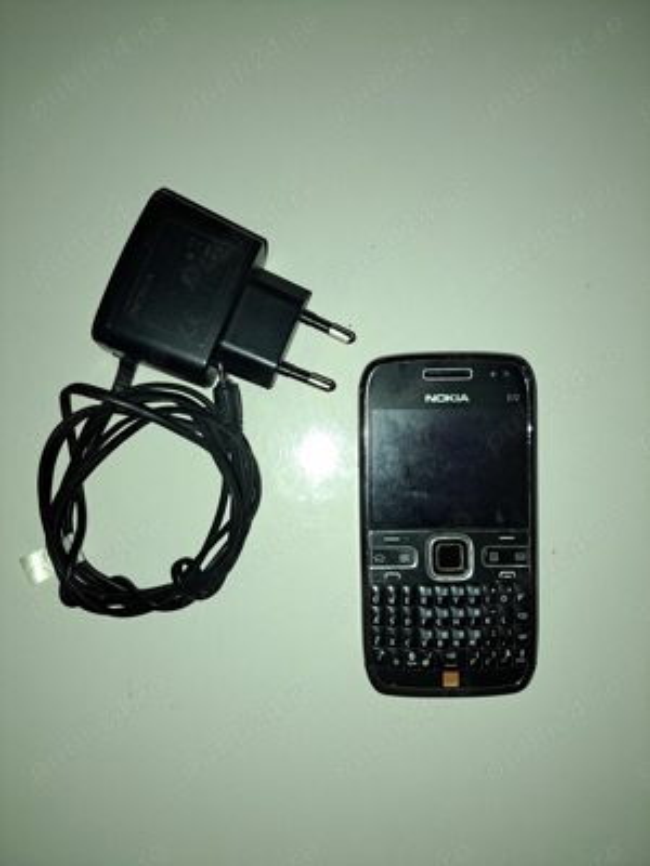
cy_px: 433
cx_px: 325
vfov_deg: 71.6
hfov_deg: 56.8
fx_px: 601
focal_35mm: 24
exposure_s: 1/33
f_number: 1.8
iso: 50
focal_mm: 5.23
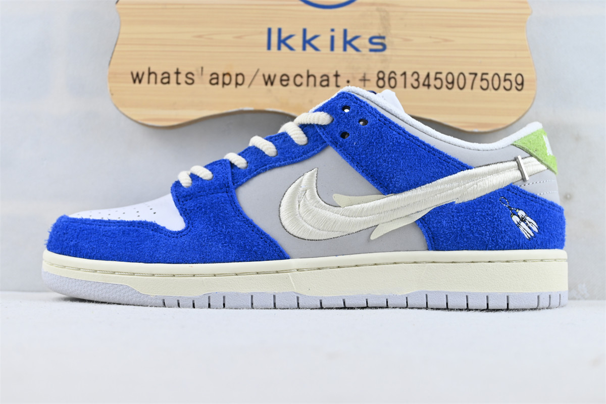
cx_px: 303
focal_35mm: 54
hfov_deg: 36.9
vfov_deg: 25.1
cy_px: 202
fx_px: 909
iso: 100
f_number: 5.3
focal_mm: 36
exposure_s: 1/40
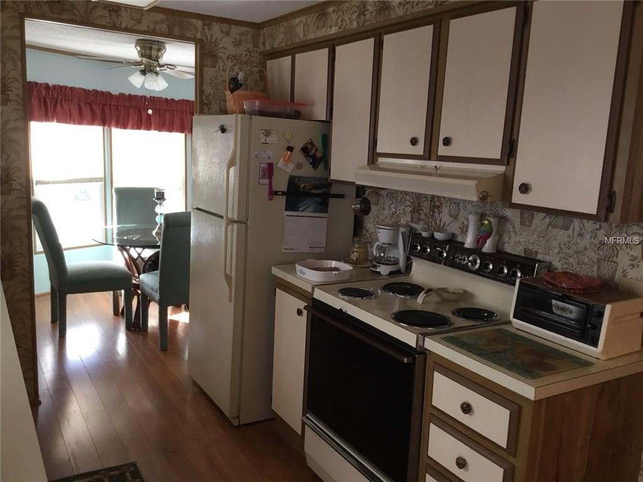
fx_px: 576
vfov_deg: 45.4
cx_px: 322
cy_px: 241
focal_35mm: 31
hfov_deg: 58.4
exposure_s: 1/30
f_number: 2.4
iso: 80
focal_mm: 3.3
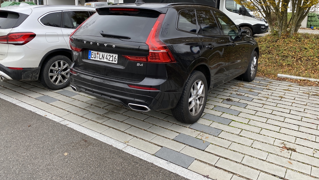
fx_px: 245
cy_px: 61
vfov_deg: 39.7
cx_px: 157
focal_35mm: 29
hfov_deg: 66.1
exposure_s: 1/196
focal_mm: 4.25
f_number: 1.8
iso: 32
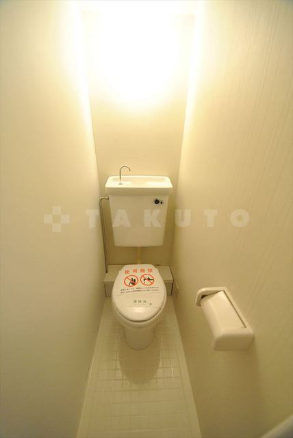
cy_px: 219
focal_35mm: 12
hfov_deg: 90.1
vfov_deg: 112.6
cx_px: 146
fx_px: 146
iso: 800
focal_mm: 8
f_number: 4.5
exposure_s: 1/40
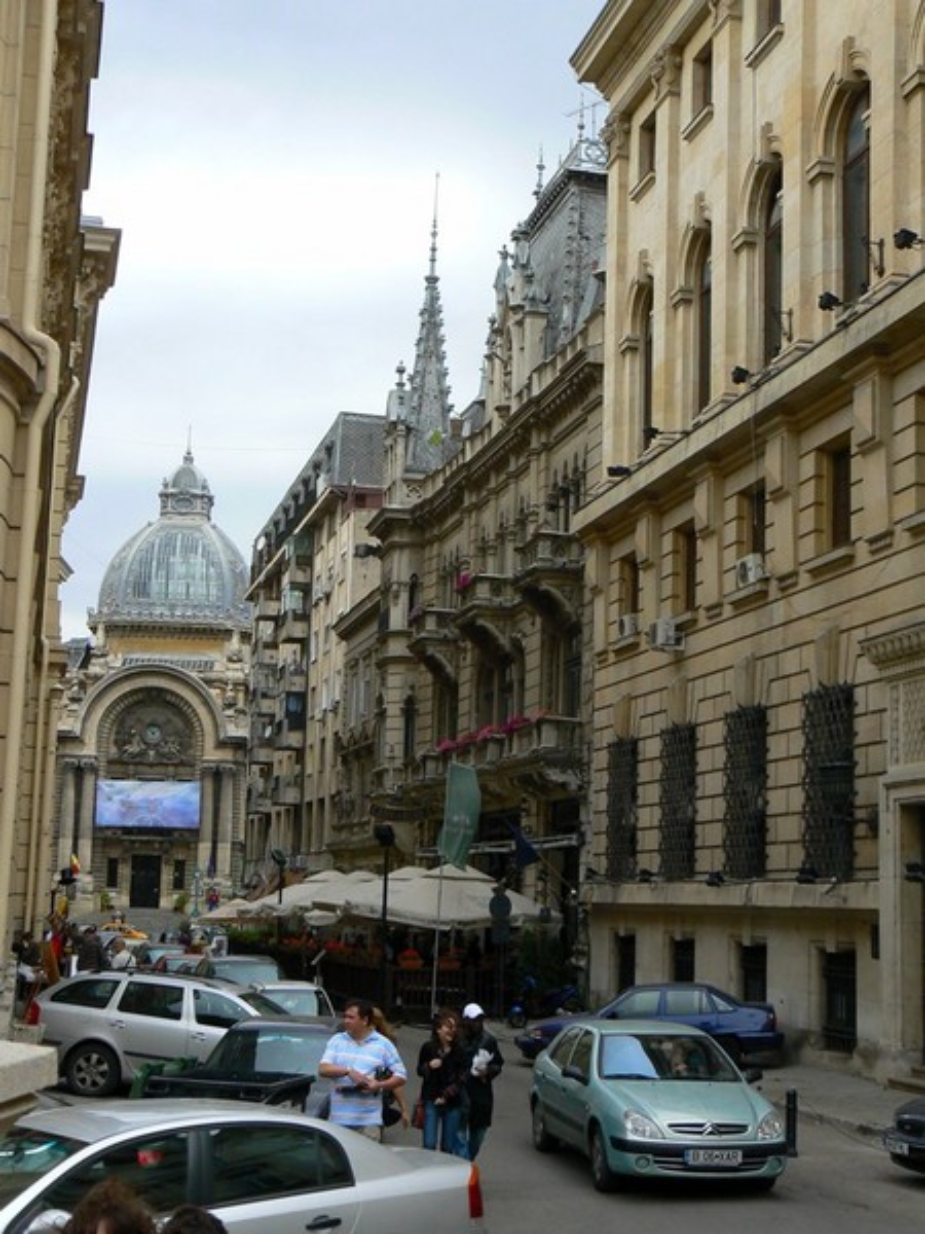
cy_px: 617
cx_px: 462
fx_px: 1853
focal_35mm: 52
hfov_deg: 28.0
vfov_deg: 36.8
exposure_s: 1/160
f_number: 5.6
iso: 100
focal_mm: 8.7
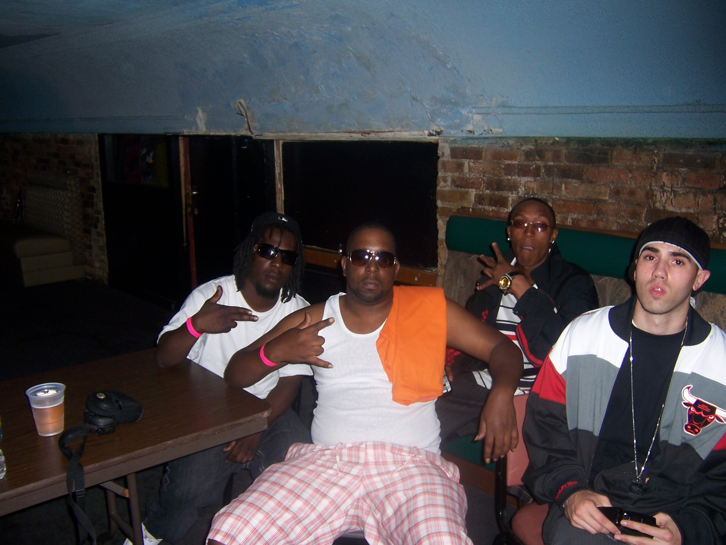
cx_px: 363
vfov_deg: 42.9
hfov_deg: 55.4
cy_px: 272
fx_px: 692
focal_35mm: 33
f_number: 2.8
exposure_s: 1/60
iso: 80
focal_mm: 5.5
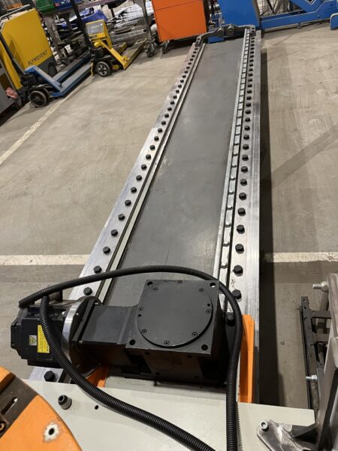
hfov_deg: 53.1
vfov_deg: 67.3
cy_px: 226
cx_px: 169
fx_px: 338
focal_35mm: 26
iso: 160
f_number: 1.6
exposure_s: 1/50
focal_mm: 5.1
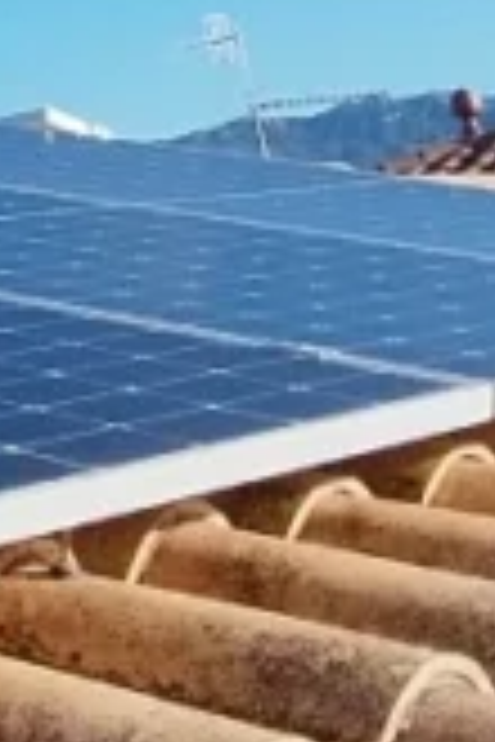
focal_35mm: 103
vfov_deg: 19.0
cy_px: -94
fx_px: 2124
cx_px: -810
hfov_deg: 10.7
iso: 50
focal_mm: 1.65
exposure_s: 1/1748
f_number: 2.2
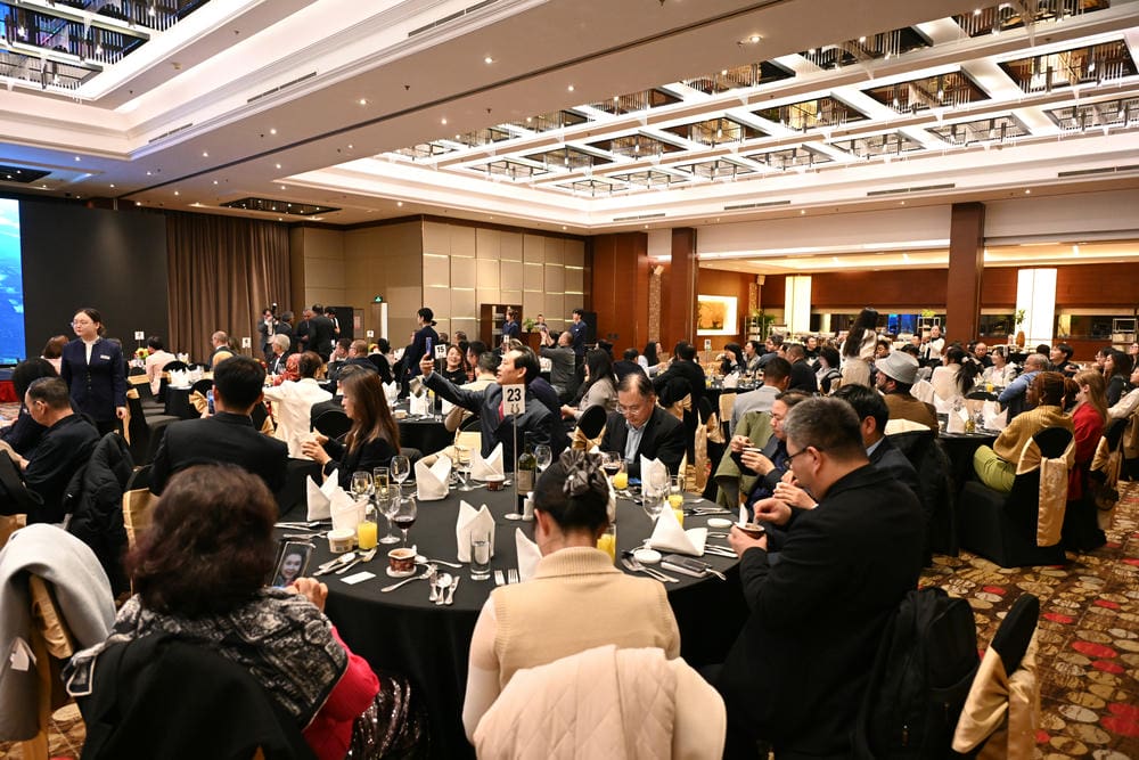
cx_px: 570
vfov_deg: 53.1
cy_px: 380
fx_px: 759
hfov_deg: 73.7
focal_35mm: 24
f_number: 4
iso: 3200
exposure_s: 1/100
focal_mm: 24
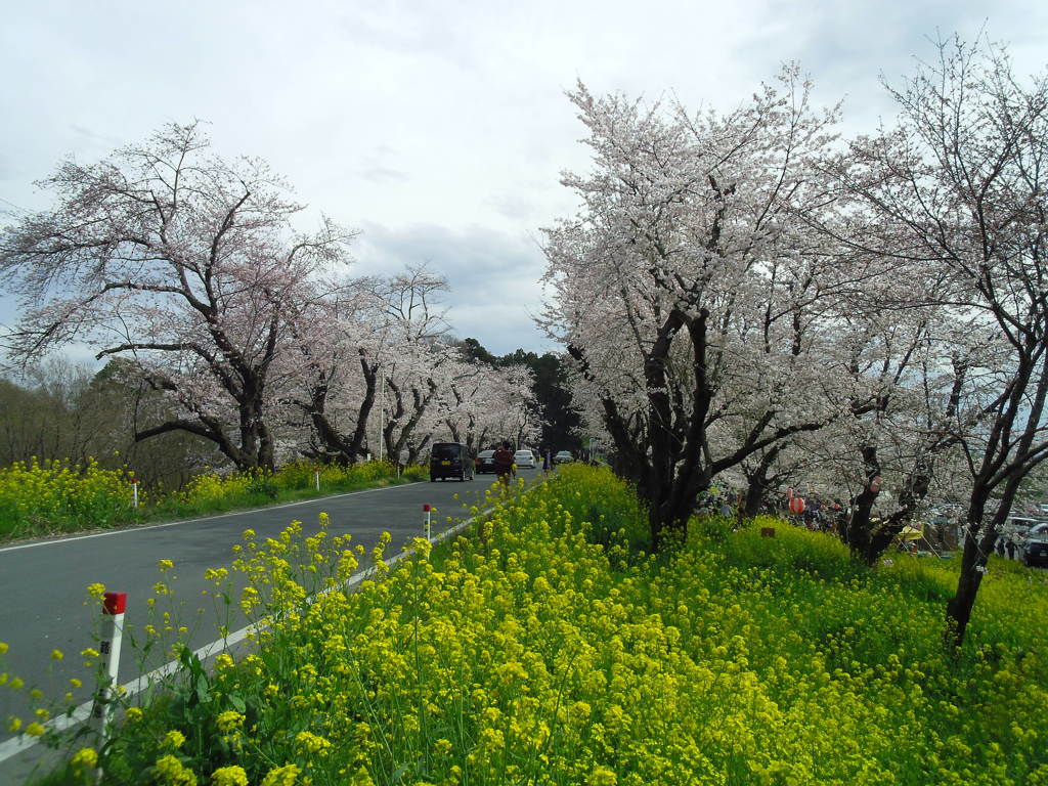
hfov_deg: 63.4
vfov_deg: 49.7
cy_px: 393
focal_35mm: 28
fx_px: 848
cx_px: 524
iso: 64
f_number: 3.9
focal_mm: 5.1
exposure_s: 1/640
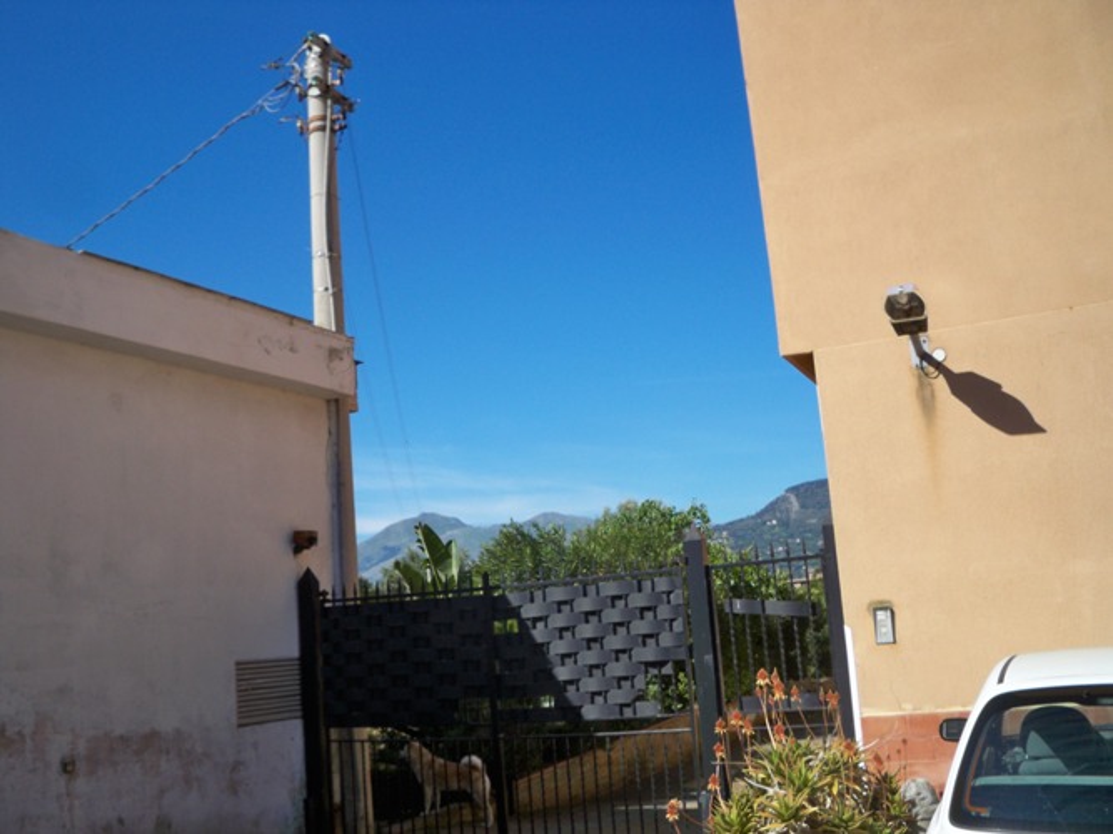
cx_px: 556
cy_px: 417
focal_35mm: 35
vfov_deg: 40.7
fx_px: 1125
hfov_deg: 52.6
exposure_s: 1/500
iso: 64
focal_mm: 6.3
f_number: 4.7
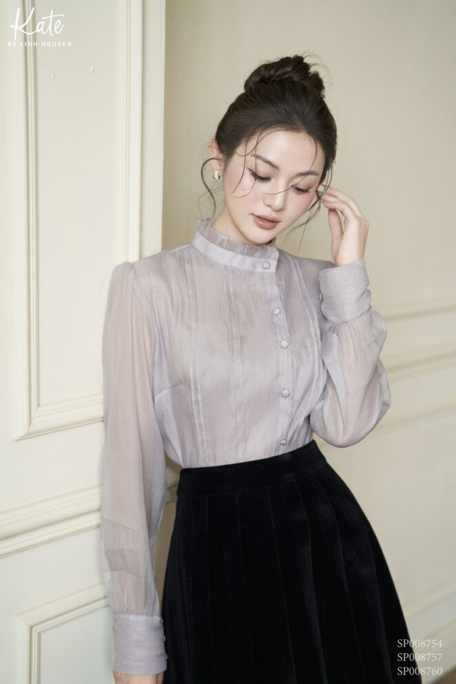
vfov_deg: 39.6
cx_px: 228
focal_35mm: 50
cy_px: 342
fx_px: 950
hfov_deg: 27.0
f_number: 2
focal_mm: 50
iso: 400
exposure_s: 1/250
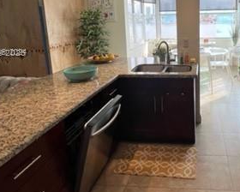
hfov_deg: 57.1
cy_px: 53
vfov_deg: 48.5
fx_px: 206
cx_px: 183
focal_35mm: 29
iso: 32
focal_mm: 1.57
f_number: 1.8
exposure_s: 1/189
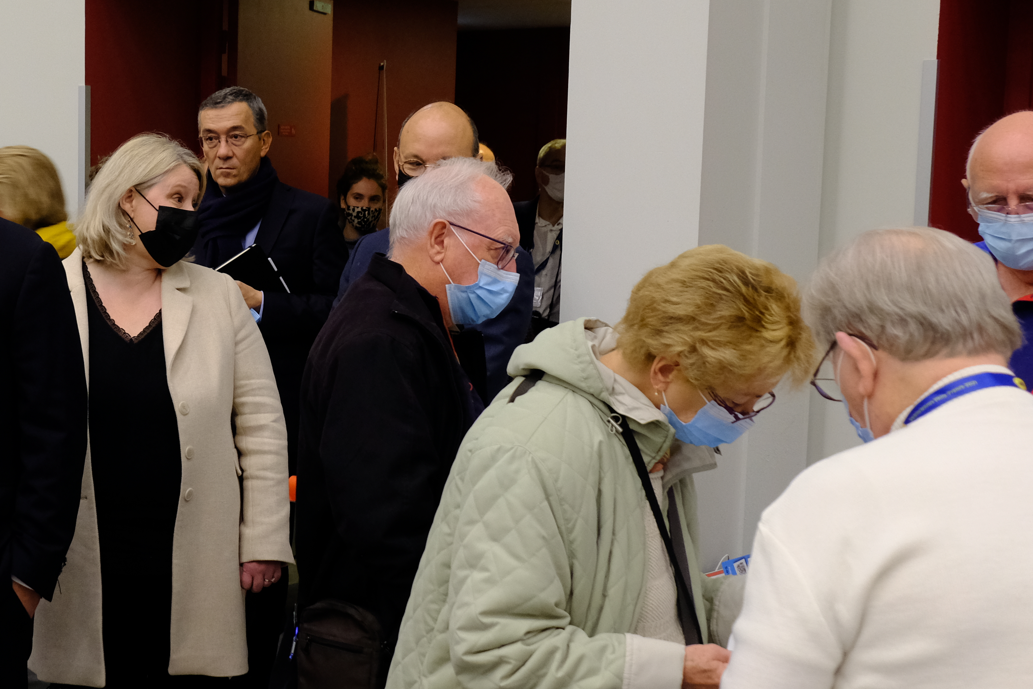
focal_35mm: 56
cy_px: 355
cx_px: 119
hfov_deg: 33.9
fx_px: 1607
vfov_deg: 24.2
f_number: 4.5
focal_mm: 20.8
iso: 1600
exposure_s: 1/45
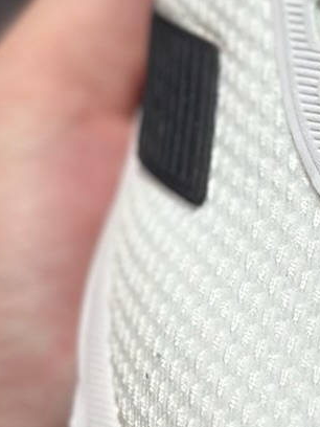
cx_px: 525
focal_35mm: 241
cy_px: 41
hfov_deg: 6.1
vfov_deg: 8.2
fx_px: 2970
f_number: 1.78
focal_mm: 6.86
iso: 80
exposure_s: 1/1073
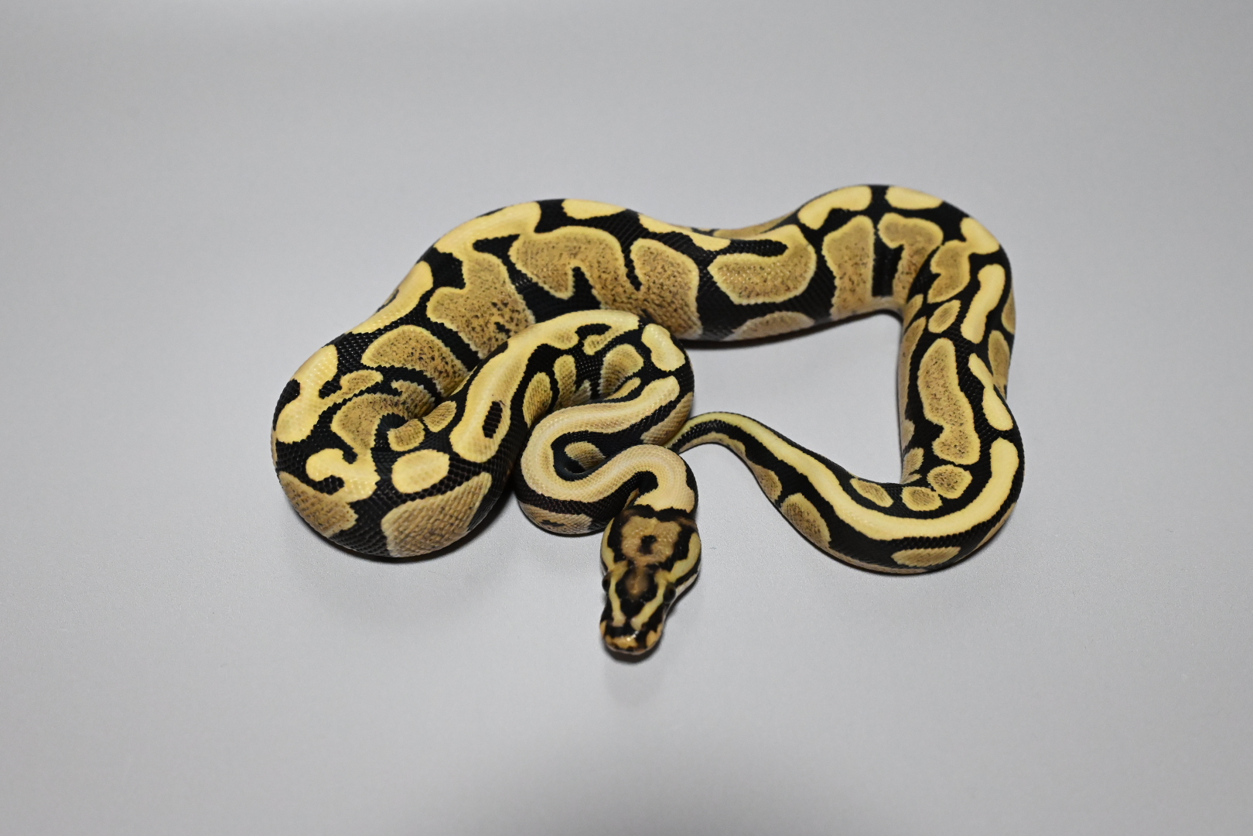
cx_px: 626
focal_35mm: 49
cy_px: 418
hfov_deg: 40.3
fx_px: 1705
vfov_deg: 27.5
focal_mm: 49
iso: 12800
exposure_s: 1/200
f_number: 7.1
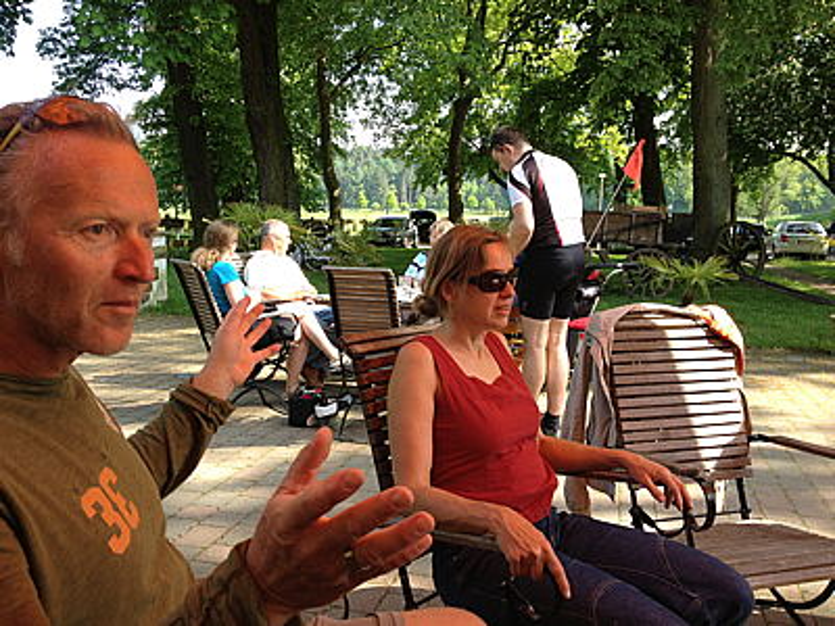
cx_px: 418
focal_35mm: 35
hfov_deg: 52.6
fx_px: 844
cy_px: 313
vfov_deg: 40.7
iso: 50
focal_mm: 4.28
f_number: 2.4
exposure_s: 1/209
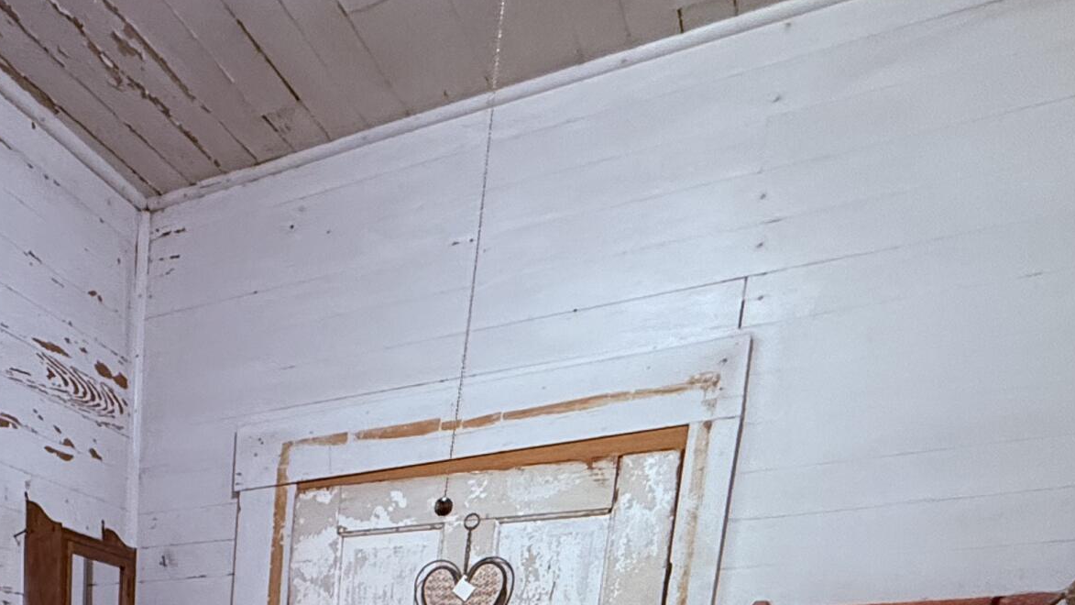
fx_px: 1112
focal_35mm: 39
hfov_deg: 45.4
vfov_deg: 22.3
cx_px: 57
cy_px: 1006
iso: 500
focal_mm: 2.22
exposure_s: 1/120
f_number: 2.2
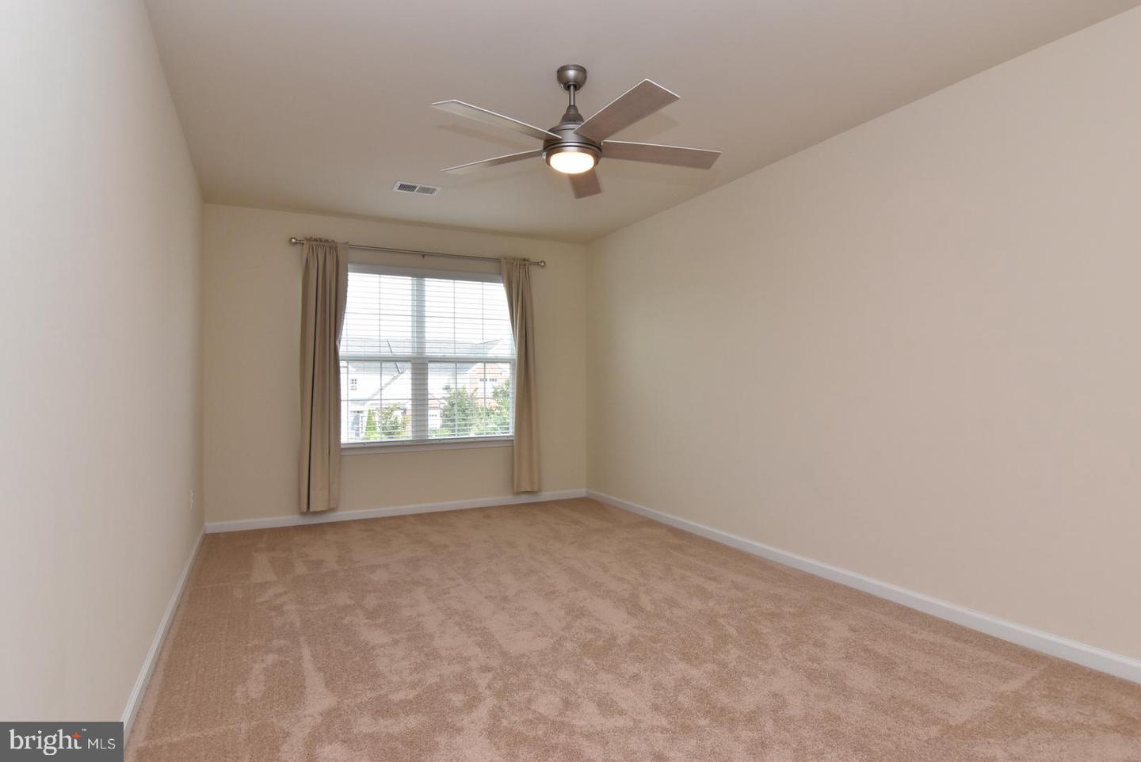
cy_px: 381
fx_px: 571
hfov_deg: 90.0
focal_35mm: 18
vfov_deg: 67.5
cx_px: 570
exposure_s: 1/125
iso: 800
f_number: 10
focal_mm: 12
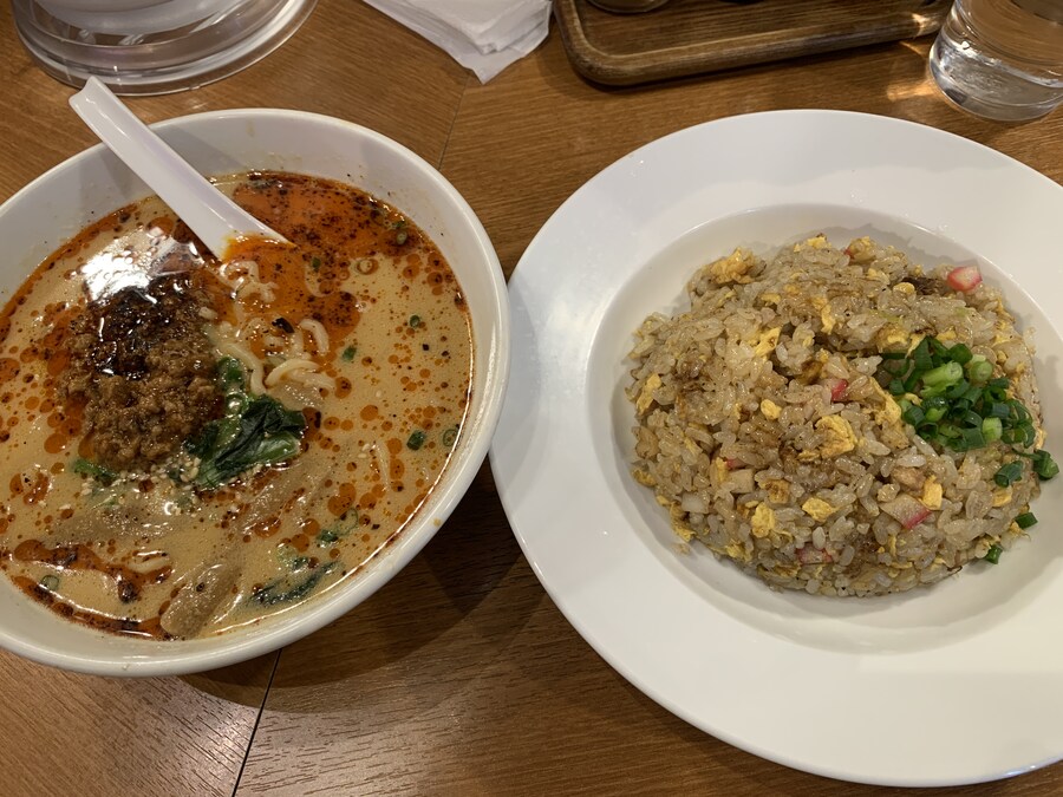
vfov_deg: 53.1
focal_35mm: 26
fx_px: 798
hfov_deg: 67.3
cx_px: 532
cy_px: 398
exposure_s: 1/50
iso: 100
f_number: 1.8
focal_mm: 4.25
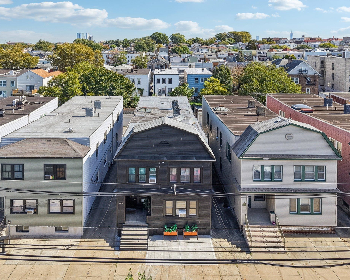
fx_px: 269
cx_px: 164
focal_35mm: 26
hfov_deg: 66.0
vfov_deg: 54.9
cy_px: 140
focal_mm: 8.7
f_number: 1.8
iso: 190
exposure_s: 1/3200
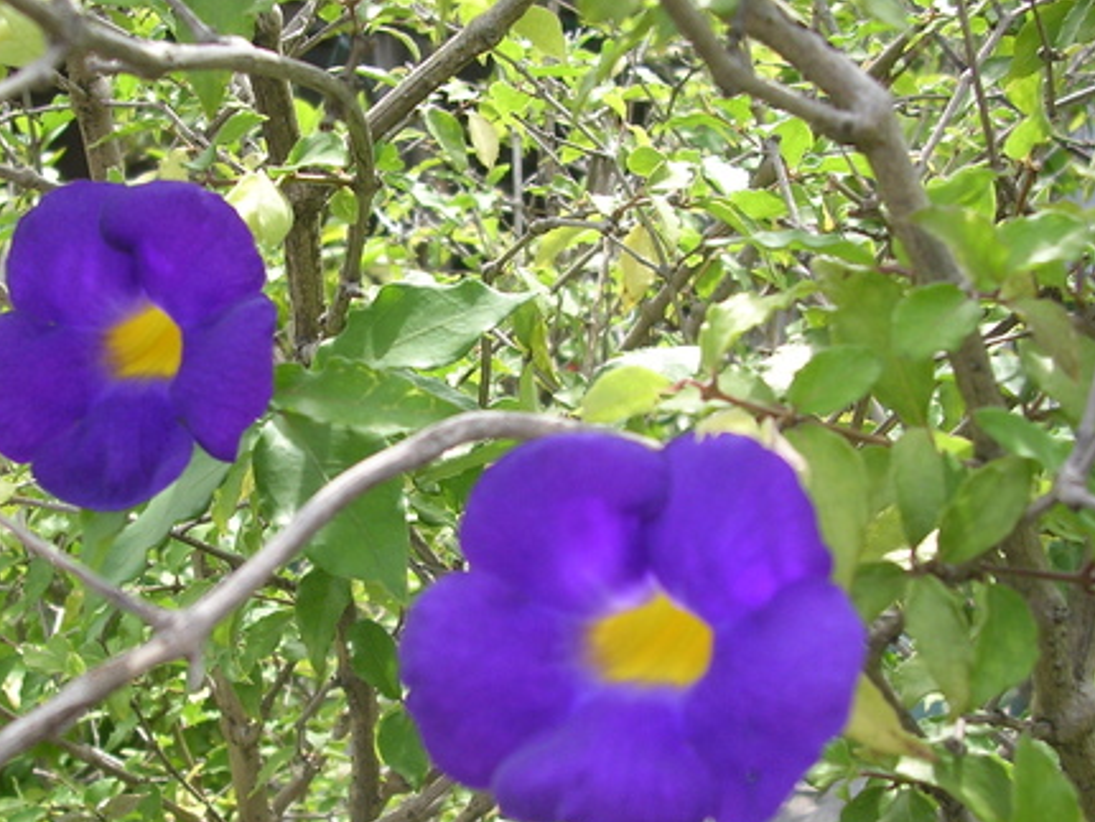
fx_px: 1677
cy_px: 491
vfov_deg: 27.5
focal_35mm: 53
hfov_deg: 35.9
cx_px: 400
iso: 100
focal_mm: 5.8
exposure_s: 1/265
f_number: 2.8
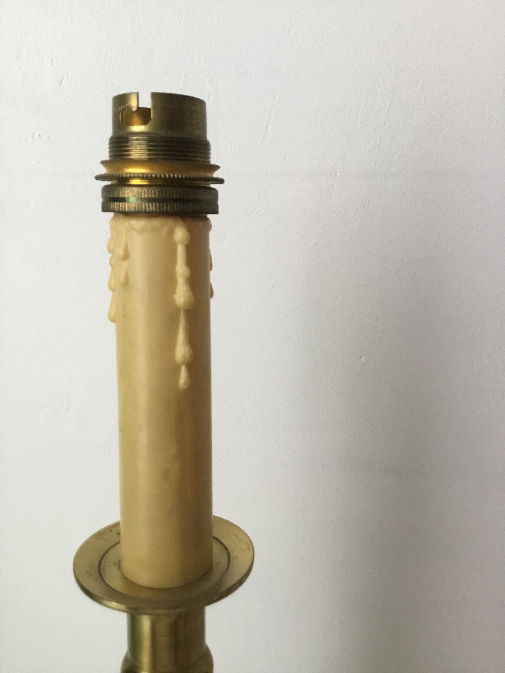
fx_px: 603
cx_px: 252
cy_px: 336
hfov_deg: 45.4
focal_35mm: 31
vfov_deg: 58.4
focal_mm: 3.3
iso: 64
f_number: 2.4
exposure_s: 1/33
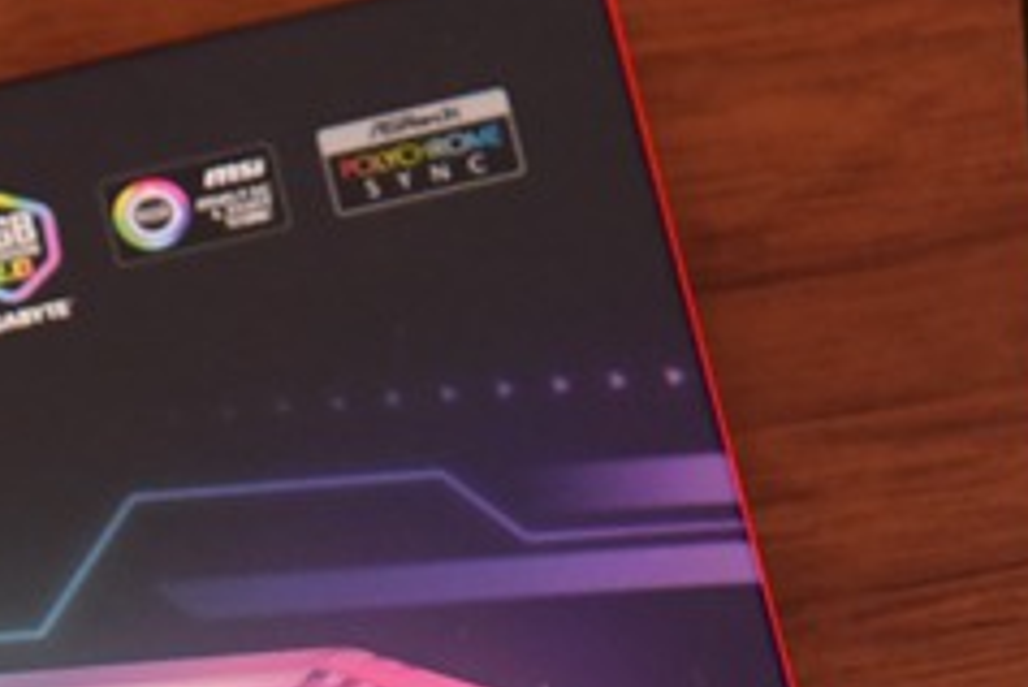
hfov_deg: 4.0
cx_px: -177
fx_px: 14743
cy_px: 1056
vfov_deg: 2.7
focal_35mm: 516
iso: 1600
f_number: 5.6
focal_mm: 120
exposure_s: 1/60
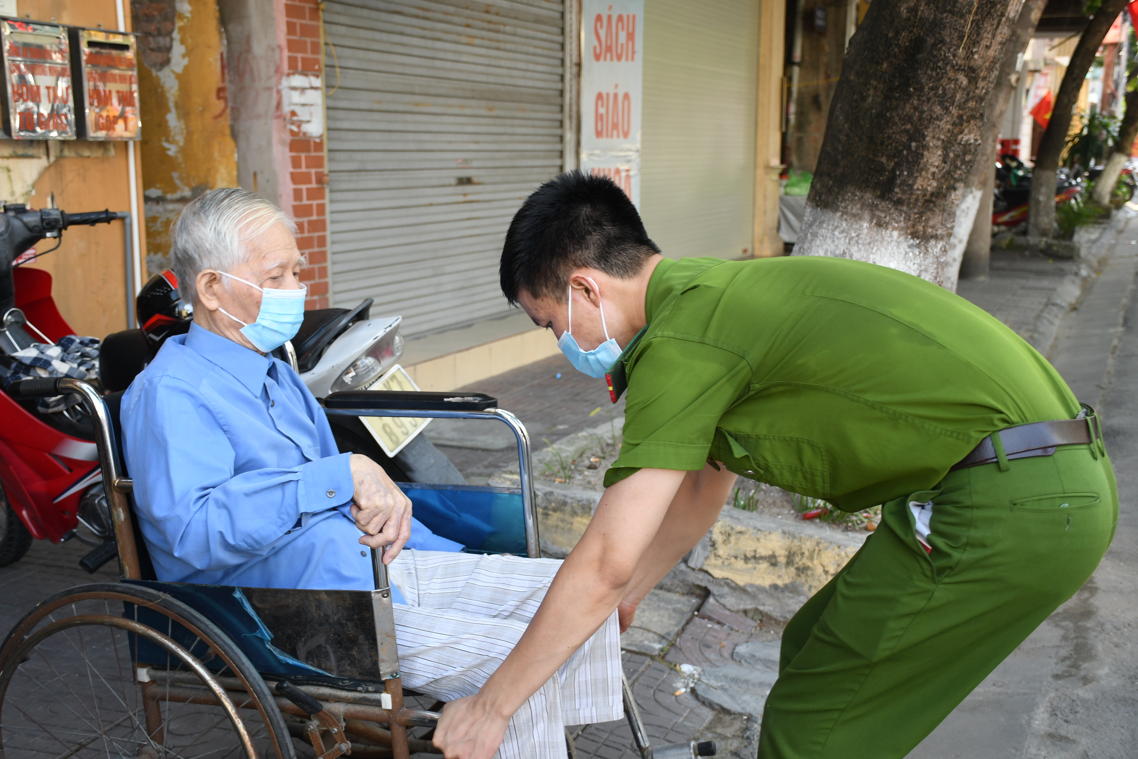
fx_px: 1422
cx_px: 569
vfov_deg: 29.9
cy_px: 380
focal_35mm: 45
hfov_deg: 43.6
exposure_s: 1/200
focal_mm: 30
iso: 320
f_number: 4
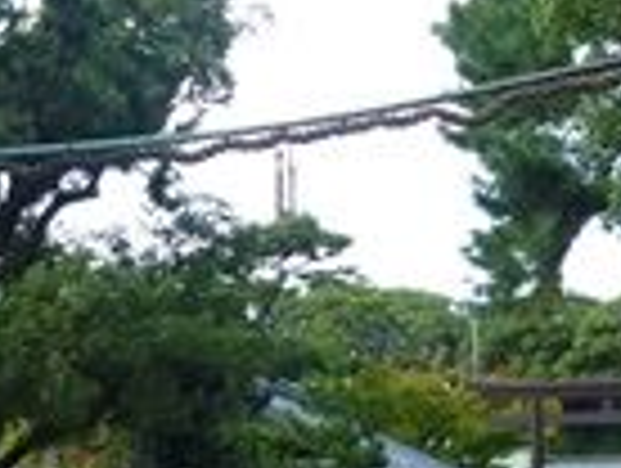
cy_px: 88
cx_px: 151
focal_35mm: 100
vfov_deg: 14.7
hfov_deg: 19.5
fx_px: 1797
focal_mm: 4.5
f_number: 3.1
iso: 100
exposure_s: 1/250
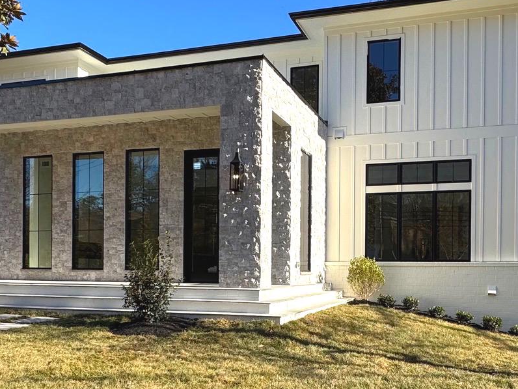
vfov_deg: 38.9
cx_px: 311
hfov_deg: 51.0
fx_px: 539
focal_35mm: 36
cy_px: 276
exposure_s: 1/1020
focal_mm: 2.22
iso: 50
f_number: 2.2
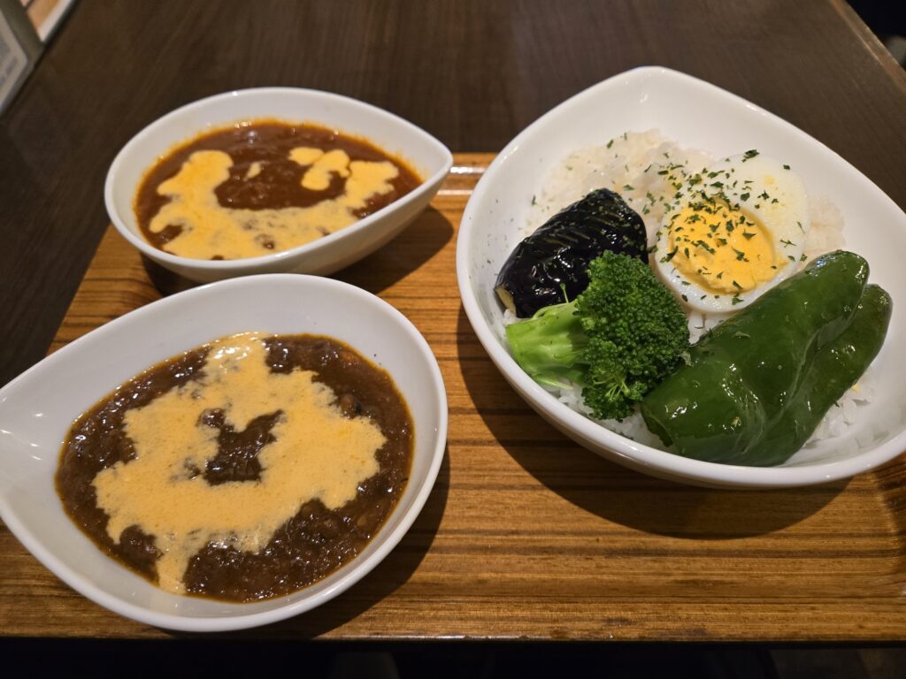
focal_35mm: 23
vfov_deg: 58.9
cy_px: 340
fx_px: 602
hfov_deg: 73.9
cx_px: 453
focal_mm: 5.4
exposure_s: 1/100
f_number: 1.8
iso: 250
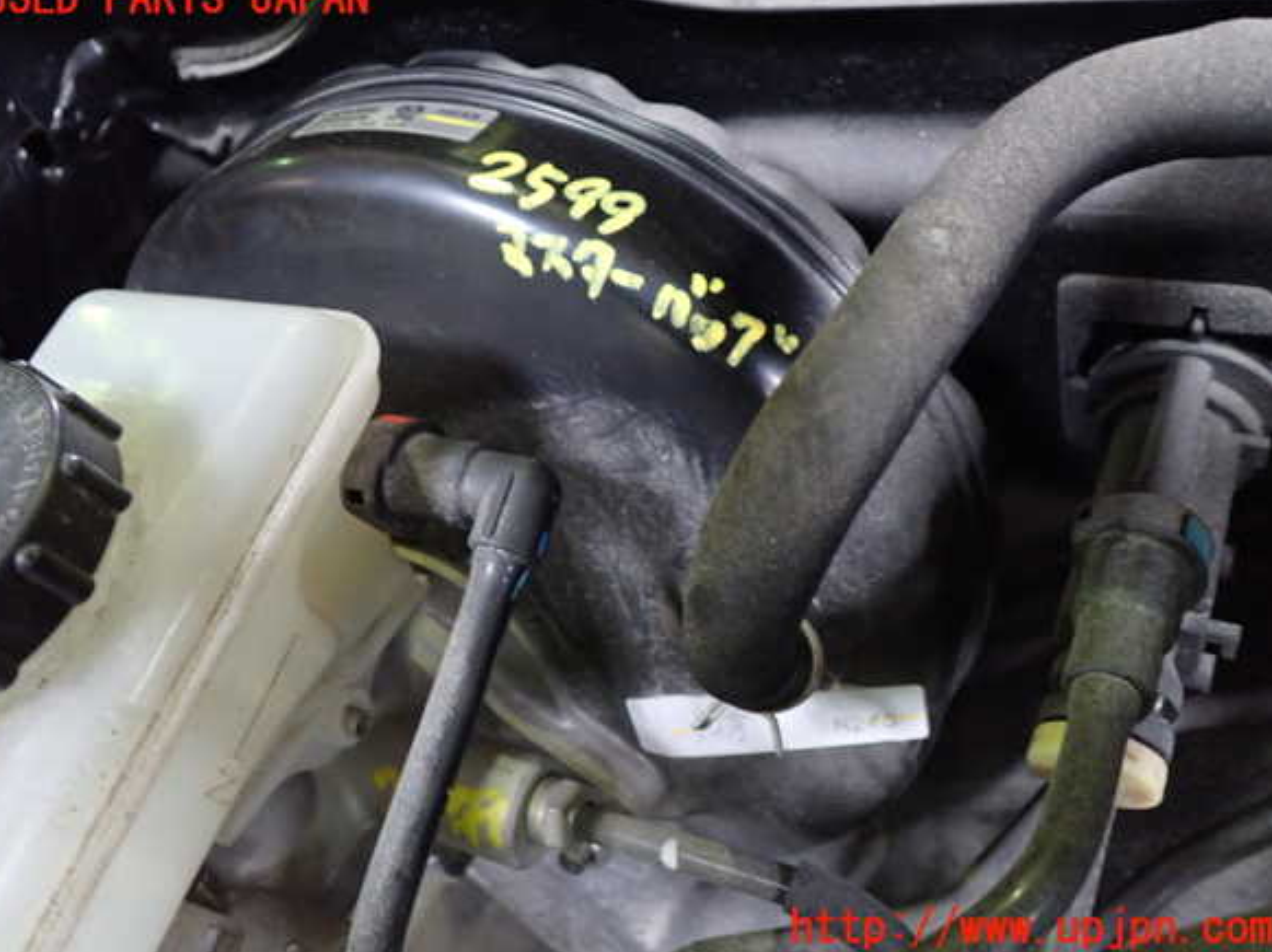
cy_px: 464
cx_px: 628
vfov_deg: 45.4
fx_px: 1138
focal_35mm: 31
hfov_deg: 58.4
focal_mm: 5.4
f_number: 2.3
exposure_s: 1/30
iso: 800
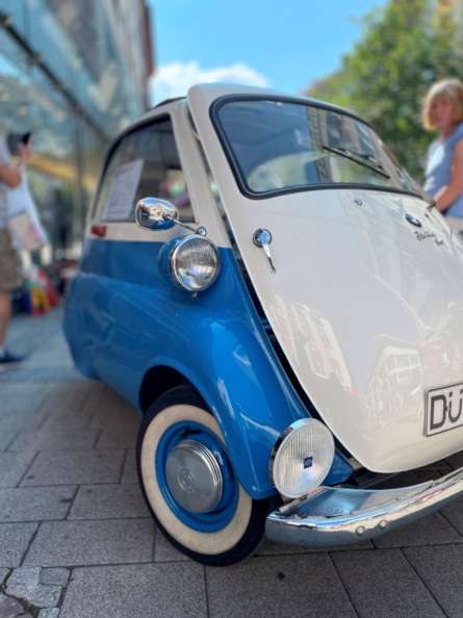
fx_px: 464
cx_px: 232
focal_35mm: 26
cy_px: 309
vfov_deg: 67.3
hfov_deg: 53.0
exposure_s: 1/1553
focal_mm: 4.2
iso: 50
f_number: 1.6
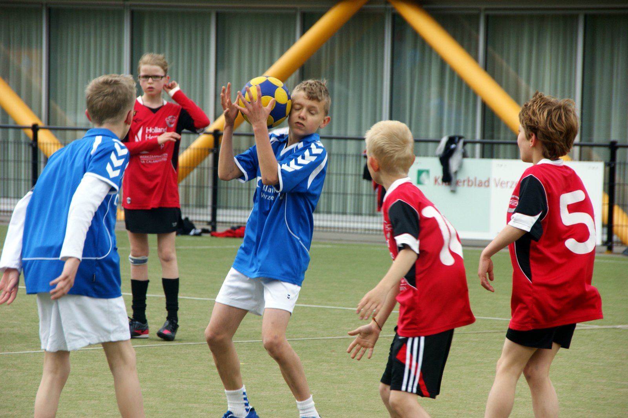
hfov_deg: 8.6
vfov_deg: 5.7
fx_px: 4184
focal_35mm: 240
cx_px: 314
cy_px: 209
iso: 200
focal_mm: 160
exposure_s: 1/250
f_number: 9
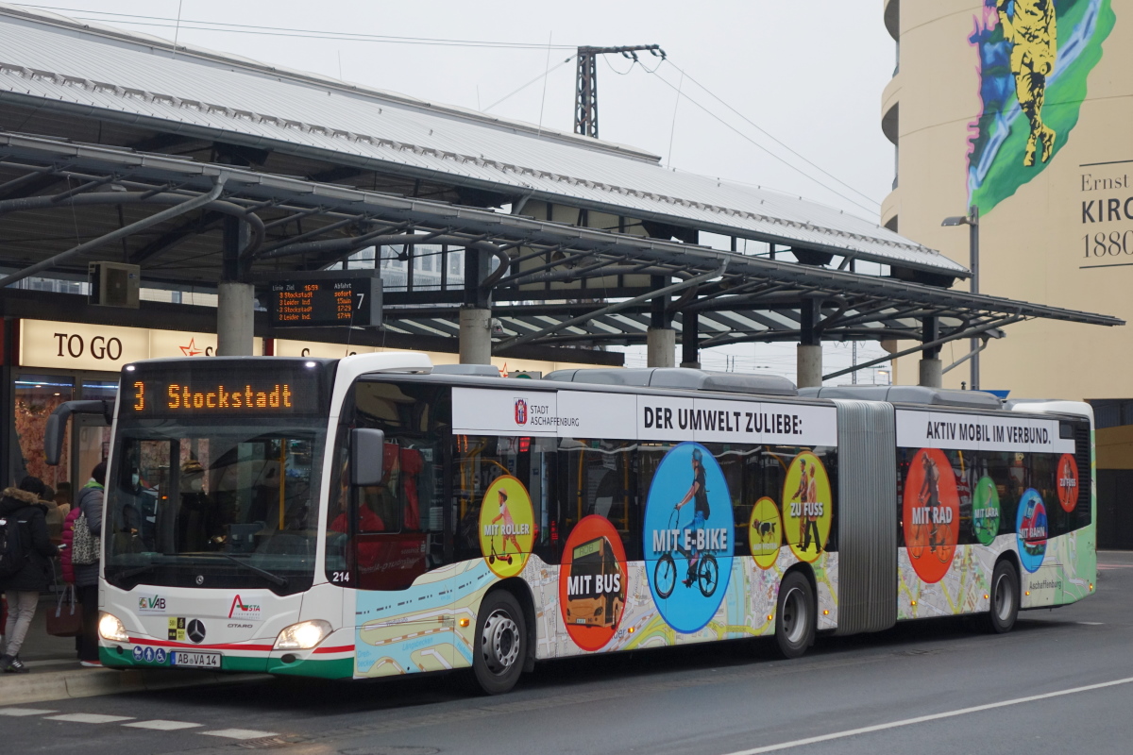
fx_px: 2549
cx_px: 566
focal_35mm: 81
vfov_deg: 16.9
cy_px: 378
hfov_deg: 25.1
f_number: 2.8
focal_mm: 29.84
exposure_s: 1/100
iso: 200
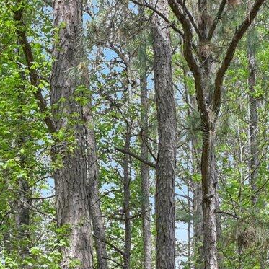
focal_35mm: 70
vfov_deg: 20.5
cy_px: 419
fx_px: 615
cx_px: 103
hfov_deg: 24.6
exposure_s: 1/50
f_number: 9
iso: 200
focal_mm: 15
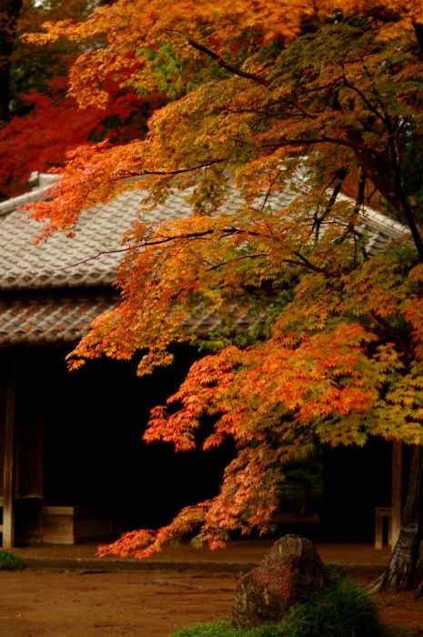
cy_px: 318
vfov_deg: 24.6
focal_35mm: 82
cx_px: 212
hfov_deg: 16.5
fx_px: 1458
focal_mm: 55
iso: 200
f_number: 1.8
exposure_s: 1/2000
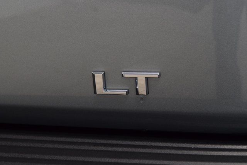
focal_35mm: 105
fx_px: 721
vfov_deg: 13.0
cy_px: 82
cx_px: 124
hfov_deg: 19.5
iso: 1600
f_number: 6.3
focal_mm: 70
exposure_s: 1/30
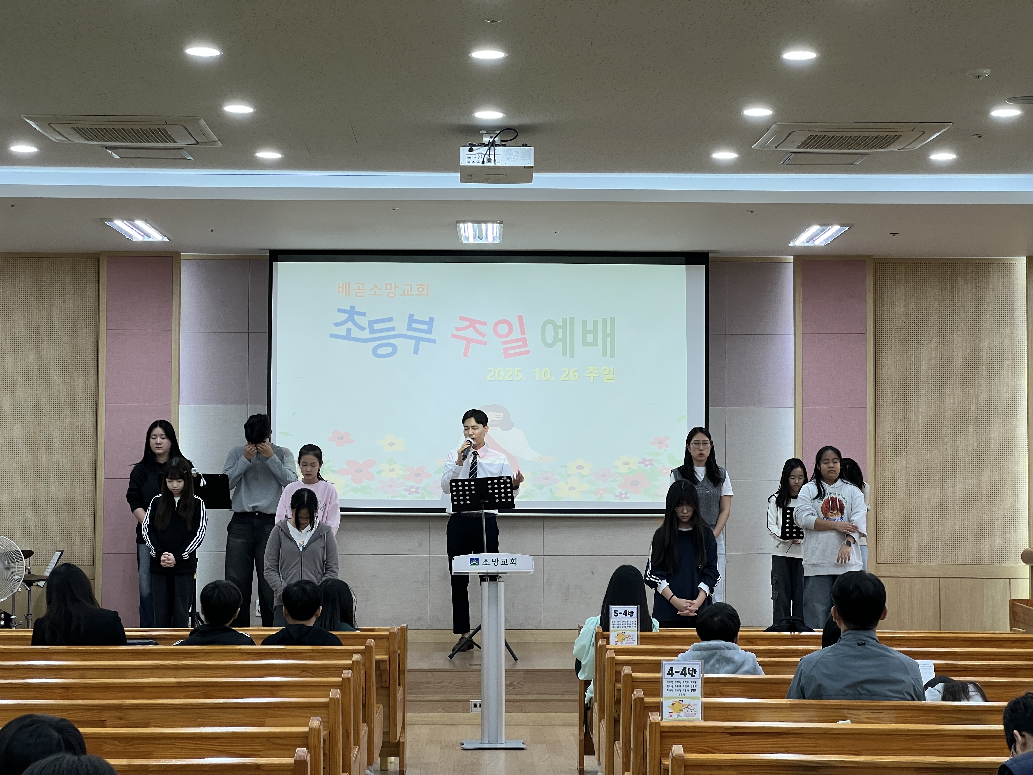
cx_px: 516
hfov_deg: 25.3
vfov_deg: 19.1
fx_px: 2298
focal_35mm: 77
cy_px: 388
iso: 125
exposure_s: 1/60
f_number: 2.8
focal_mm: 9
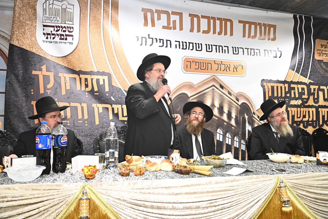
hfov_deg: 63.7
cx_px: 164
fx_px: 264
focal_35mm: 29
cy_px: 110
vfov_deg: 44.9
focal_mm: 29
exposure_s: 1/200
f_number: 7.1
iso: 2500
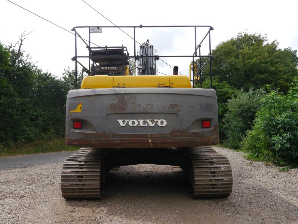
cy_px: 113
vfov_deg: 45.4
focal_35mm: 31
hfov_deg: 58.4
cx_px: 150
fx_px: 267
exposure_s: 1/320
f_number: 7.1
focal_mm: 15
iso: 160
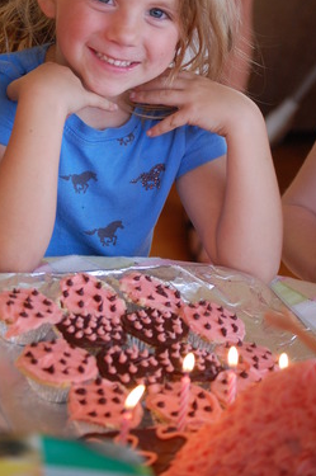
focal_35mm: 106
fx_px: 1395
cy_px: 176
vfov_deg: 19.3
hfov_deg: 12.9
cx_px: 139
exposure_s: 1/100
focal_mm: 55
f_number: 4
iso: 800
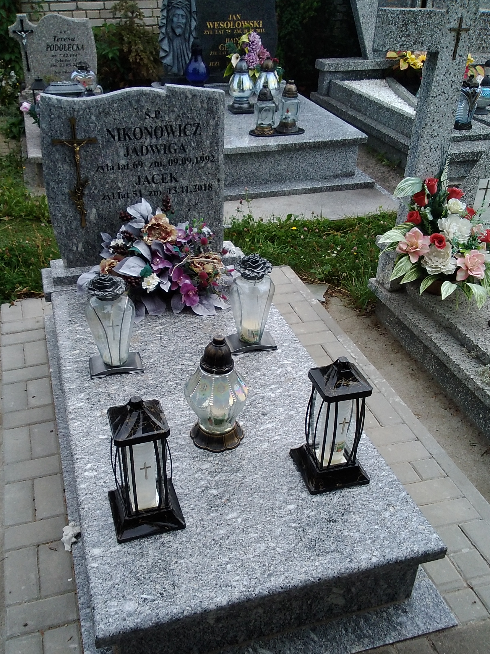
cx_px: 220
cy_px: 373
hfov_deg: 41.7
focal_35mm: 34
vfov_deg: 53.8
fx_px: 642
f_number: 2.4
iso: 100
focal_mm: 2.39
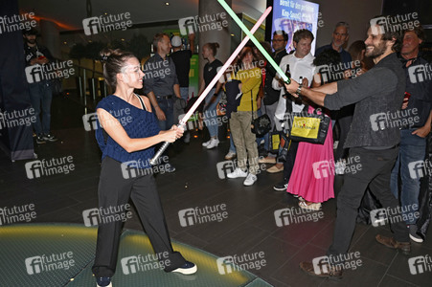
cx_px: 216
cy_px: 144
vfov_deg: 45.6
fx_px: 342
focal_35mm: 28
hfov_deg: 64.6
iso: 1250
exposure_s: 1/125
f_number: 6.3
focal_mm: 28.5
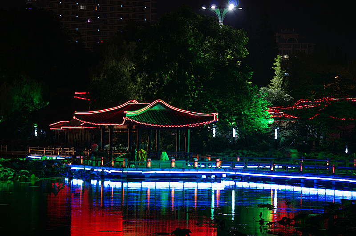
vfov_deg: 8.4
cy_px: 118
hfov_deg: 12.7
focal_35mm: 162
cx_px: 178
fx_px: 1600
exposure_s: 1/1.67
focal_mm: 107.5
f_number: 4.5
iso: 200
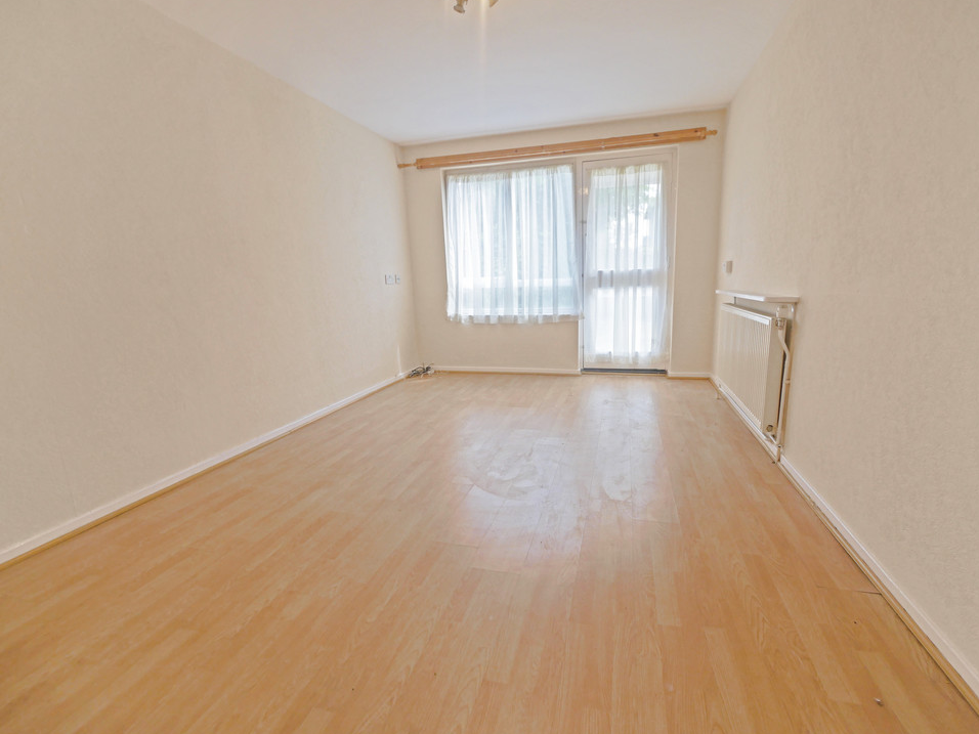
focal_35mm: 15
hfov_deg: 98.1
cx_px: 516
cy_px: 370
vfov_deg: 81.7
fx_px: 424
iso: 200
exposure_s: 1/100
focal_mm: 7
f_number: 5
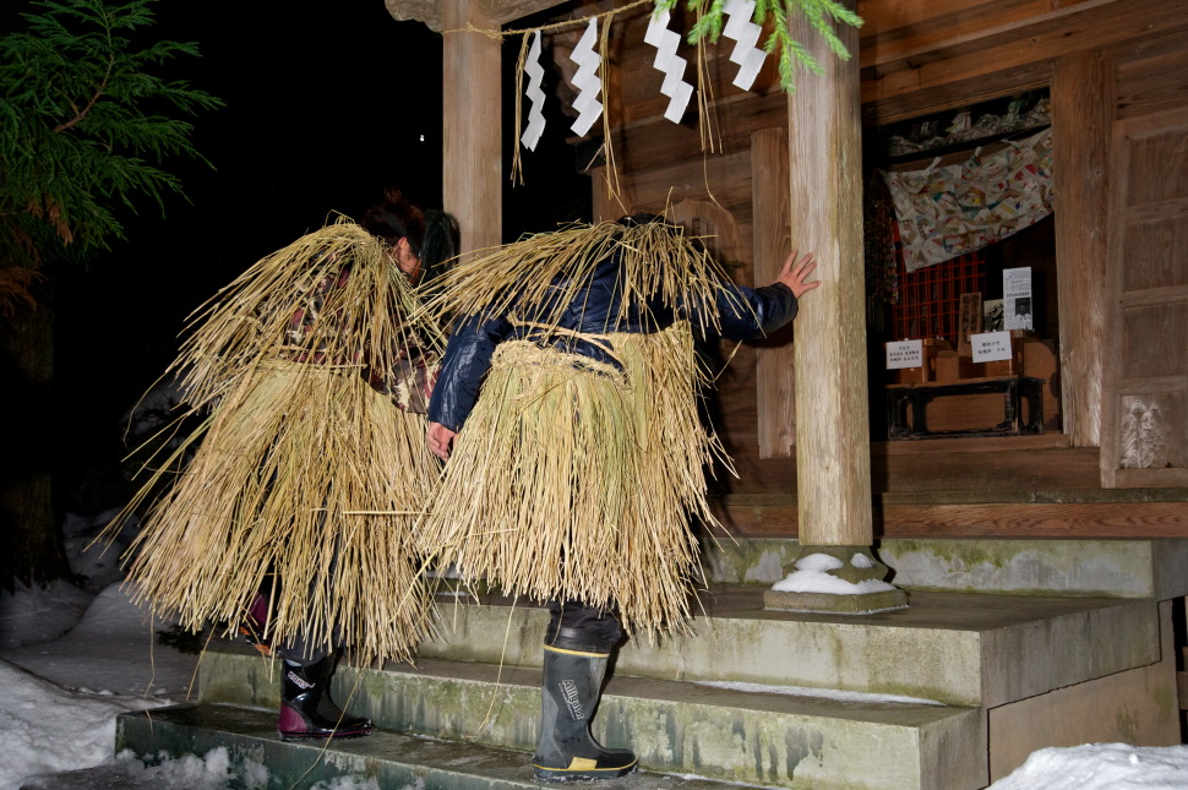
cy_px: 395
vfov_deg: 33.3
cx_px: 594
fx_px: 1319
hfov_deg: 48.5
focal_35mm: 40
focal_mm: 40
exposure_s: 1/80
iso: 5000
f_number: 7.1
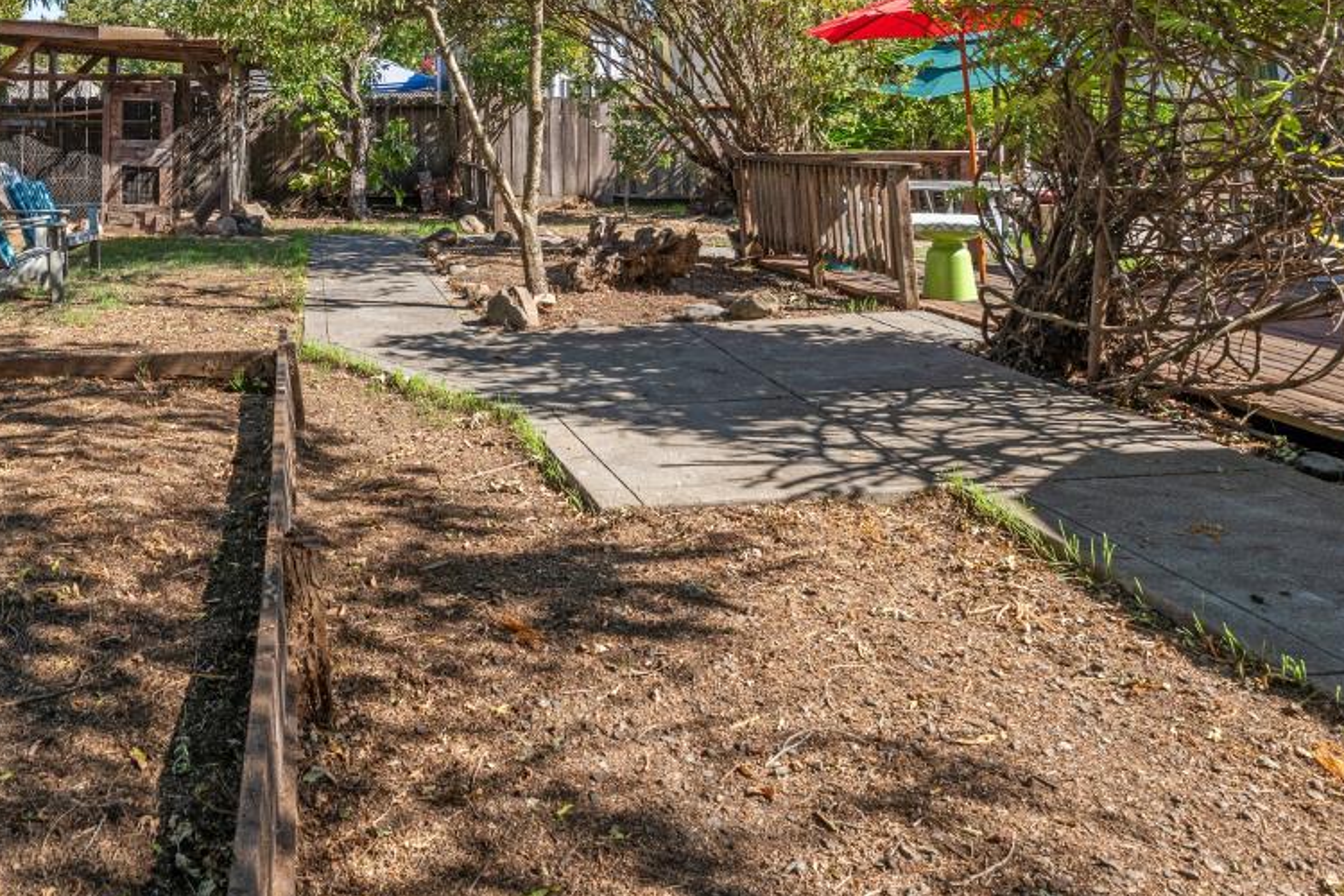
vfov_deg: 43.5
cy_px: 140
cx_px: 328
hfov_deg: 61.6
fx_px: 1045
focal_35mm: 28
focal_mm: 14
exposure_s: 1/125
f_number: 8
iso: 64
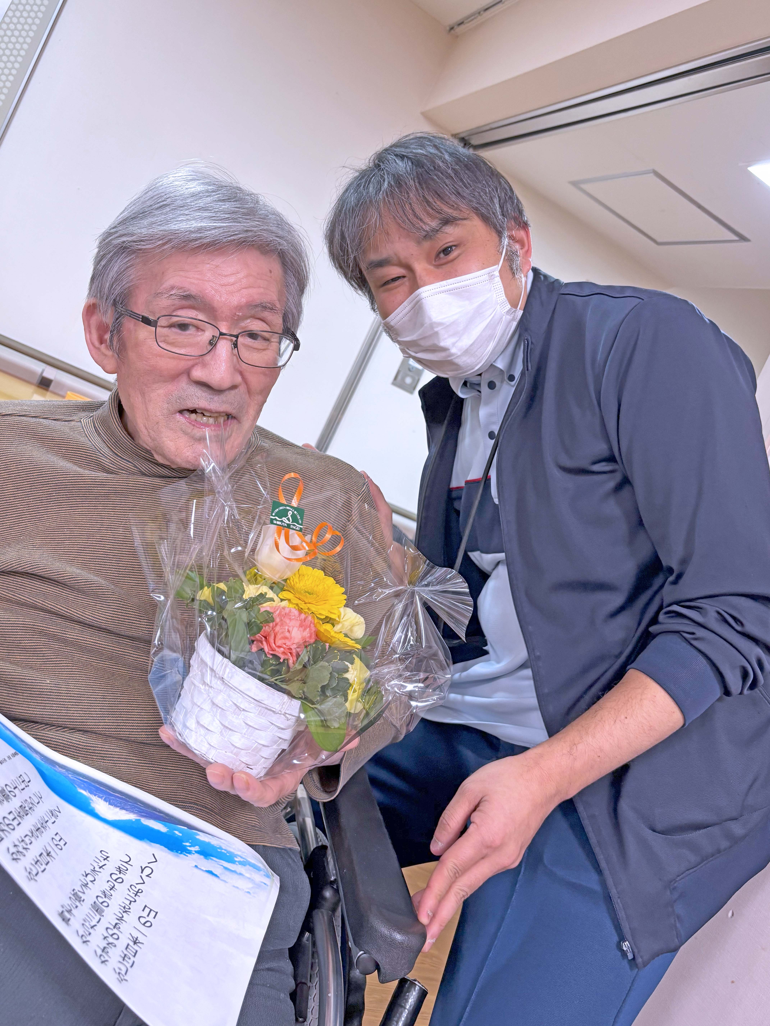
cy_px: 513
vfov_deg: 67.3
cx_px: 385
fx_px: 771
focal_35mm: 26
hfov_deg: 53.1
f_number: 1.6
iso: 125
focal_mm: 5.96
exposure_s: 1/50
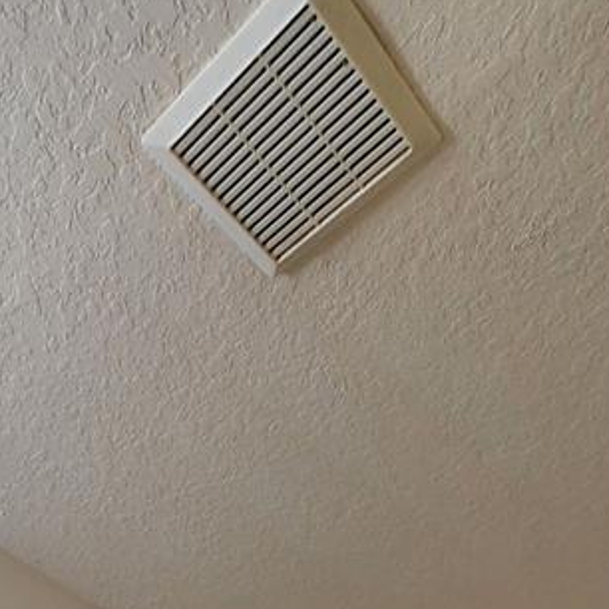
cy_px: 1184
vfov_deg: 20.2
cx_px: 34
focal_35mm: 45
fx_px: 896
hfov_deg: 34.9
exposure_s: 1/60
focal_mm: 2.2
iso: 64
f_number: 2.2
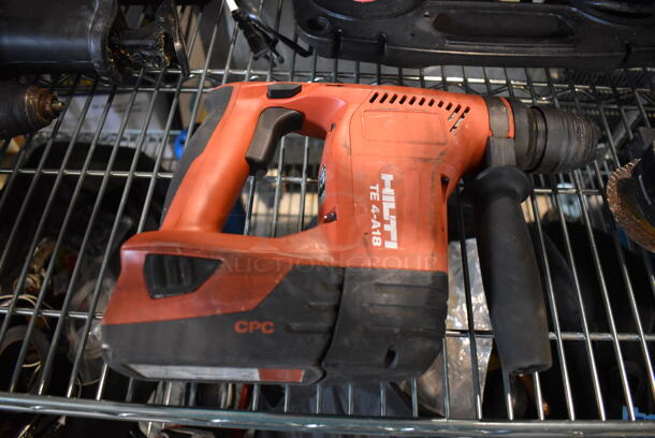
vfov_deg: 48.0
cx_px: 328
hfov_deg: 67.3
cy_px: 219
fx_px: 492
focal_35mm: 27
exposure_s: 1/125
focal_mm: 18
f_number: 3.5
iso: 3600
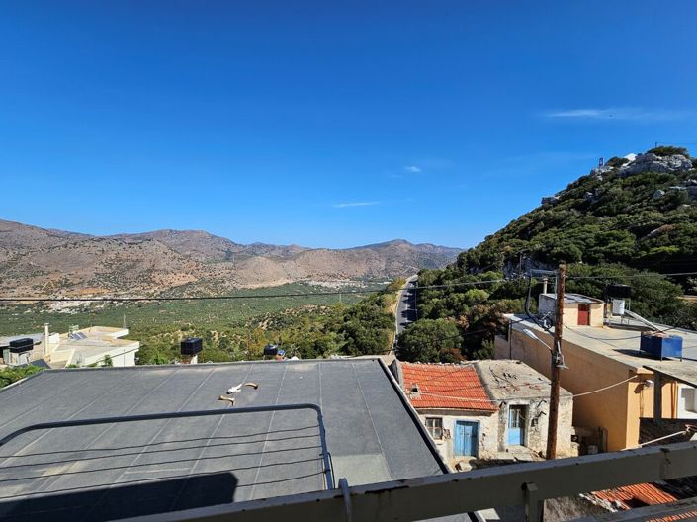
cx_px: 348
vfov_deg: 89.9
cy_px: 261
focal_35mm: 13
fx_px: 262
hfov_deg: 106.2
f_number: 2.2
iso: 50
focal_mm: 2.2
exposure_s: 1/2745
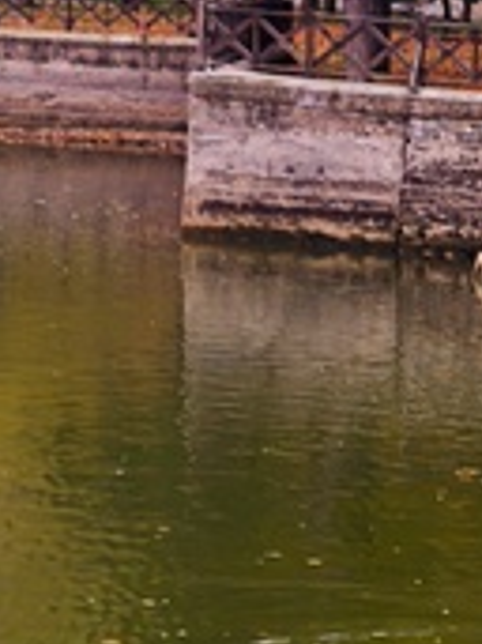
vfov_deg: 12.0
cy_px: 501
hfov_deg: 8.7
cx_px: 821
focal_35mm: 164
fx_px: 3049
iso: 80
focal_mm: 6.57
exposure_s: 1/90
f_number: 1.6
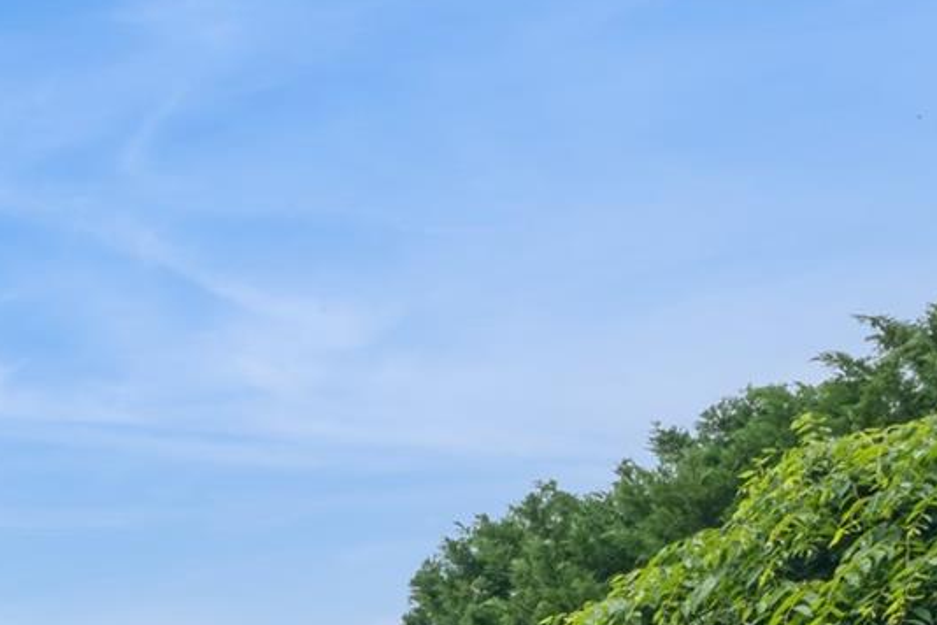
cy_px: 952
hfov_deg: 18.2
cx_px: -684
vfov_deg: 13.9
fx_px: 2394
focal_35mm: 92
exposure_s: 1/640
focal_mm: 24
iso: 400
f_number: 11
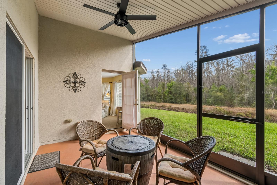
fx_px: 115
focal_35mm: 15
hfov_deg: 100.4
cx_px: 138
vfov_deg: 77.3
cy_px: 92
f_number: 7.1
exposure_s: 1/30
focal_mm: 10
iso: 100
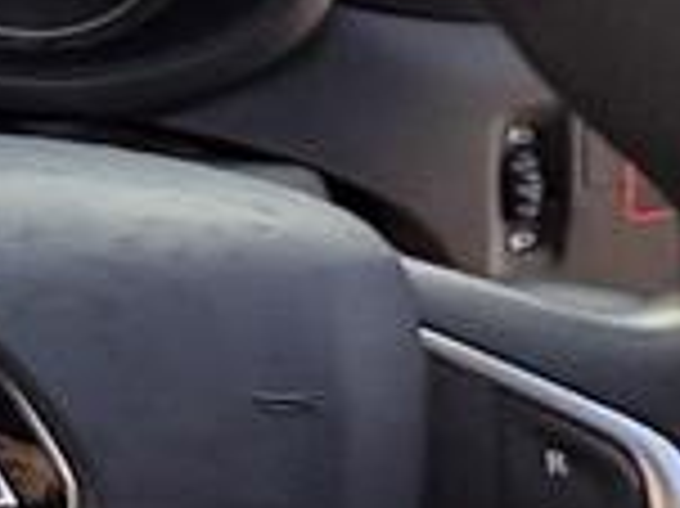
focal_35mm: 83
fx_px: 1629
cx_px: -540
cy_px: -9
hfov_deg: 18.5
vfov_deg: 17.3
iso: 125
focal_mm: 2.22
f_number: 2.2
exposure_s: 1/99
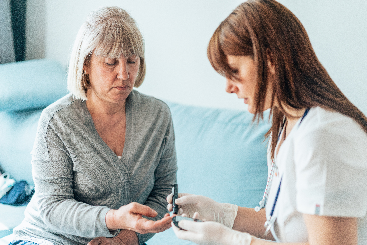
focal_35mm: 55
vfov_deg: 24.6
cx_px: 184
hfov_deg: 36.2
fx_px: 561
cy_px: 122
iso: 1600
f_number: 1.8
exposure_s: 1/2000
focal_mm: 55
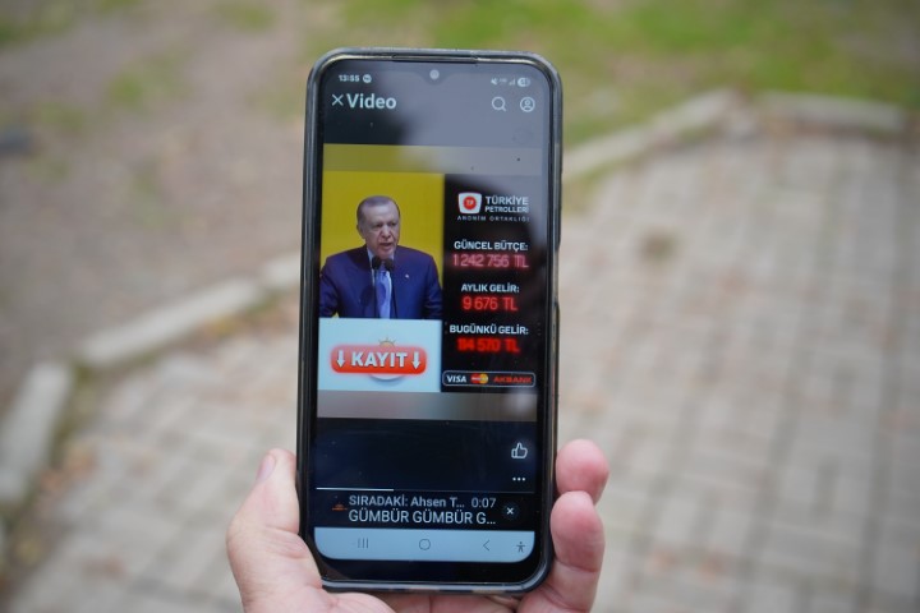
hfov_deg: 44.5
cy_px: 306
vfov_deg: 30.5
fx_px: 1124
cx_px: 460
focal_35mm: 44
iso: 500
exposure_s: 1/160
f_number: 4.5
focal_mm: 44
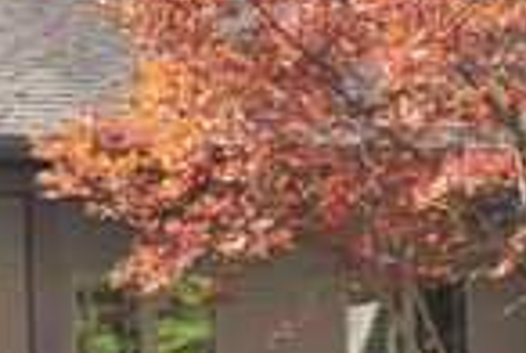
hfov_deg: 19.8
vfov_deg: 13.1
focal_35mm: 103
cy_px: 376
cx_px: 310
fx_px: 1508
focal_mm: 20
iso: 100
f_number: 3.8
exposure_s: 1/200
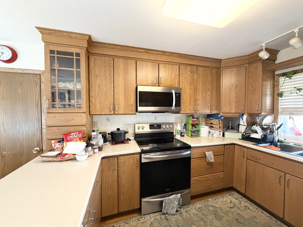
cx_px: 152
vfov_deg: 85.7
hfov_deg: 102.1
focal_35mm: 14
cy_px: 114
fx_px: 123
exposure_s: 1/60
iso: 640
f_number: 2.2
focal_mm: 2.22
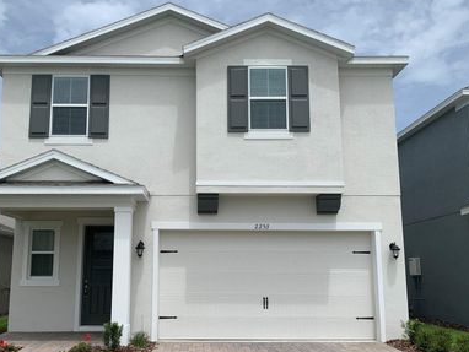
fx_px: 461
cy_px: 201
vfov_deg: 41.7
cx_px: 201
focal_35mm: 34
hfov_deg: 53.7
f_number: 1.8
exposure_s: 1/4464
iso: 25
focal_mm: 4.25
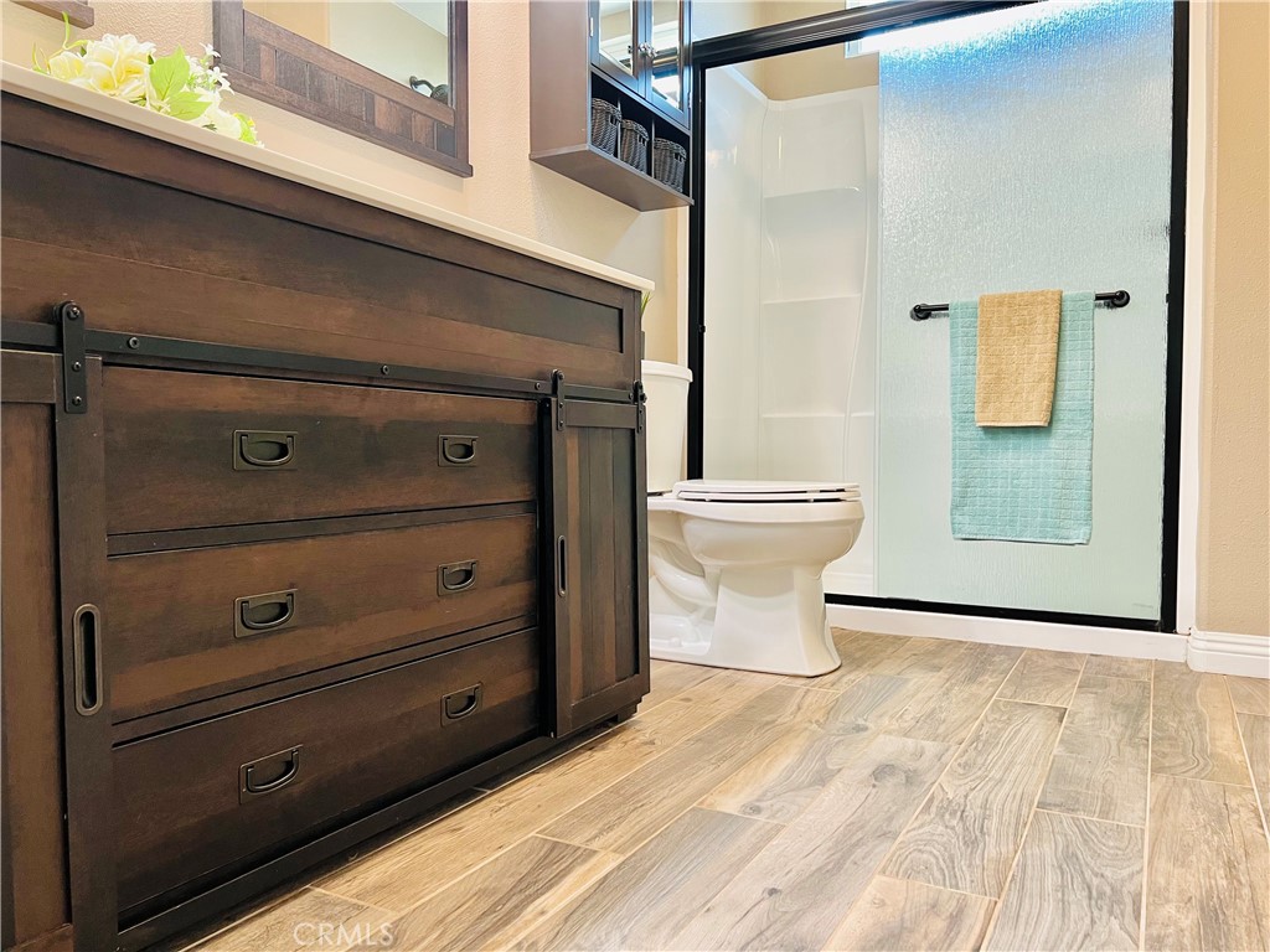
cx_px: 635
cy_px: 476
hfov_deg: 67.3
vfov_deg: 53.1
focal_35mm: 26
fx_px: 954
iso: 125
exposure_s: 1/60
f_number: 1.5
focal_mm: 5.7
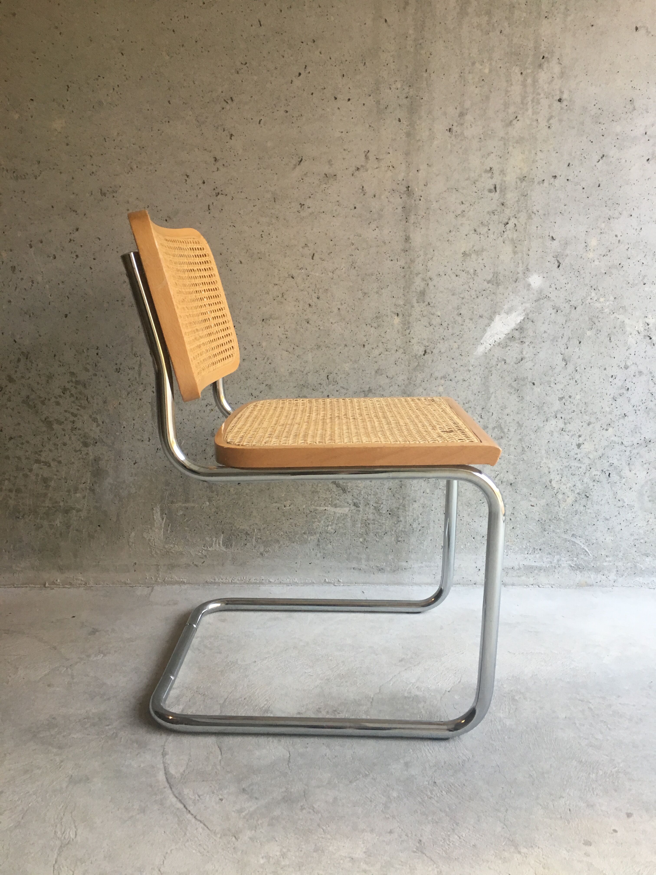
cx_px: 328
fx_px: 733
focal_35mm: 29
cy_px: 438
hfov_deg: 48.2
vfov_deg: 61.7
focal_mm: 4.15
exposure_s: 1/33
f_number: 2.2
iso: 50
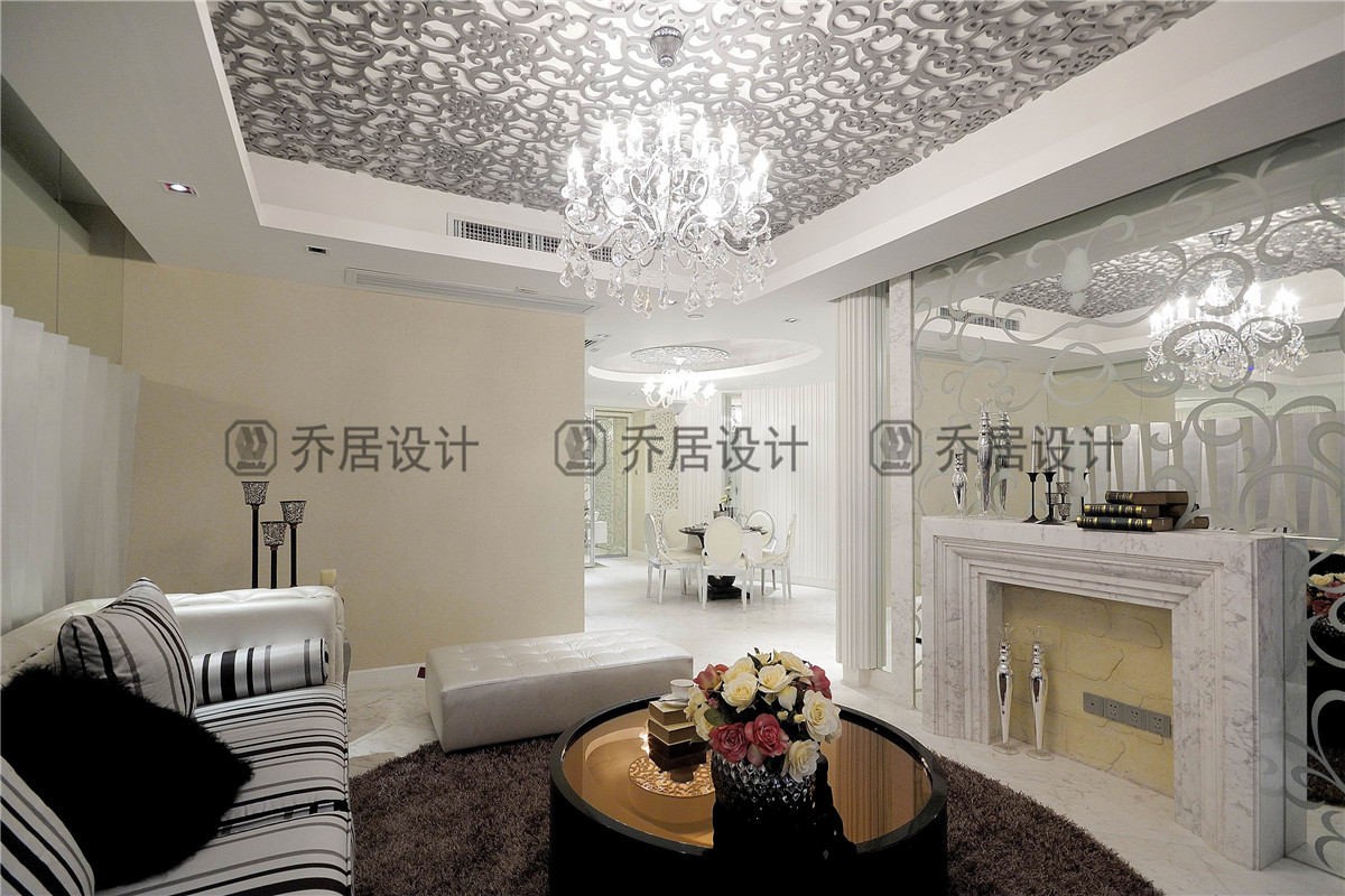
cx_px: 672
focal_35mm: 17
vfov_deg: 69.7
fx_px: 644
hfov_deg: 92.4
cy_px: 448
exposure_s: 1/6
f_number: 10
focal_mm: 11.5
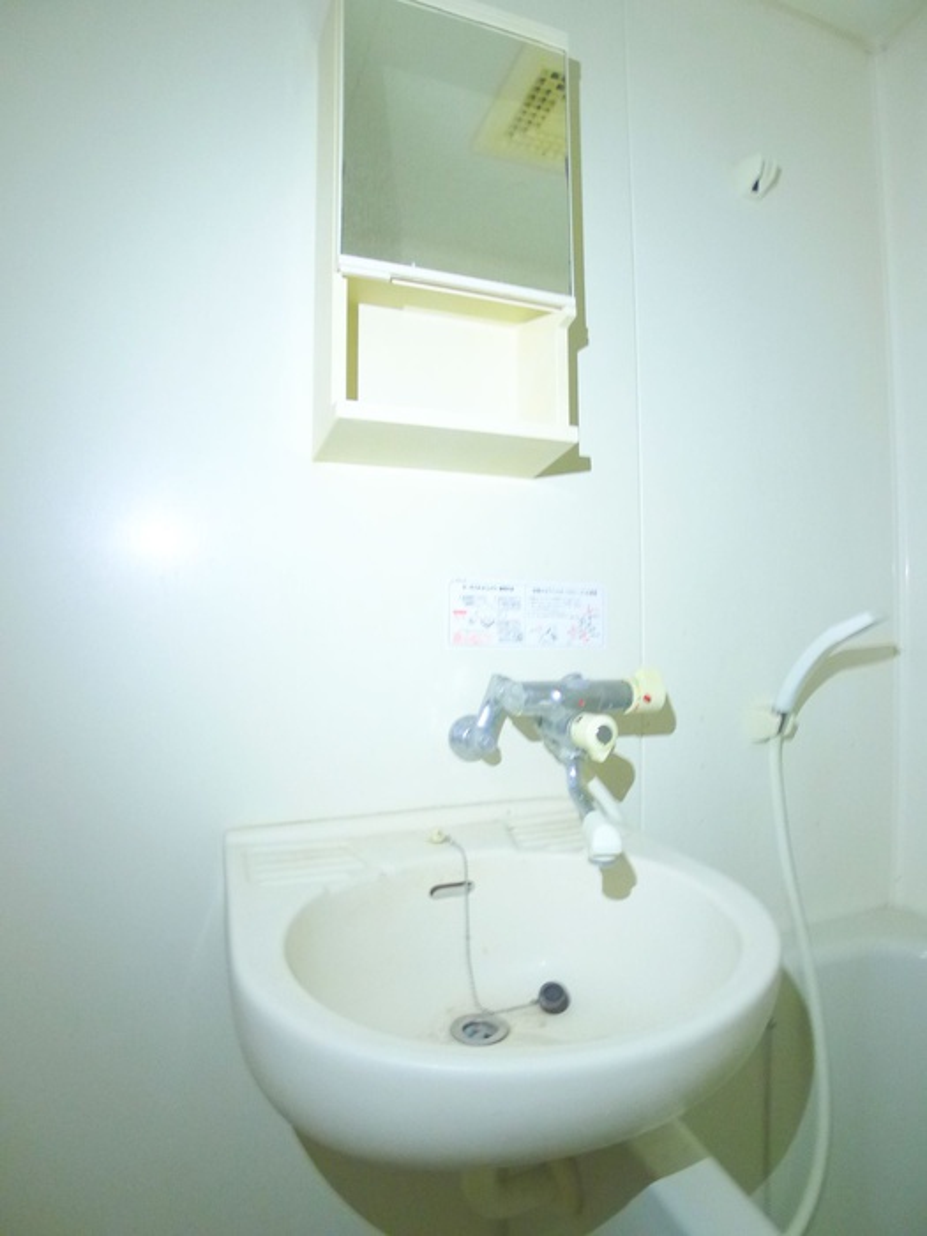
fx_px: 857
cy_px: 618
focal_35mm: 24
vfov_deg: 71.6
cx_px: 464
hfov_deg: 56.8
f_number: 2
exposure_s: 1/6
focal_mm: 5.1
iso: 400
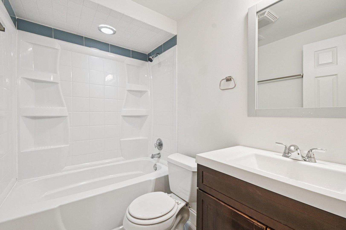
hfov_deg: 100.4
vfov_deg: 77.3
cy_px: 115
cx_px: 173
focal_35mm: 15
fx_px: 144
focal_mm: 10
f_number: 8
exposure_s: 1/15
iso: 320
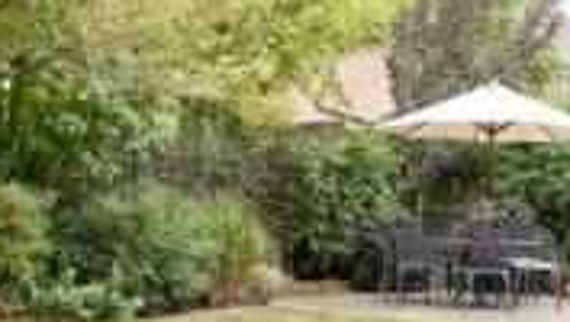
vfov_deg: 18.3
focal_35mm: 65
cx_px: 111
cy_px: 262
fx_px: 991
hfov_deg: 31.2
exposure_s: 1/60
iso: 100
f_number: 4
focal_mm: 16.9
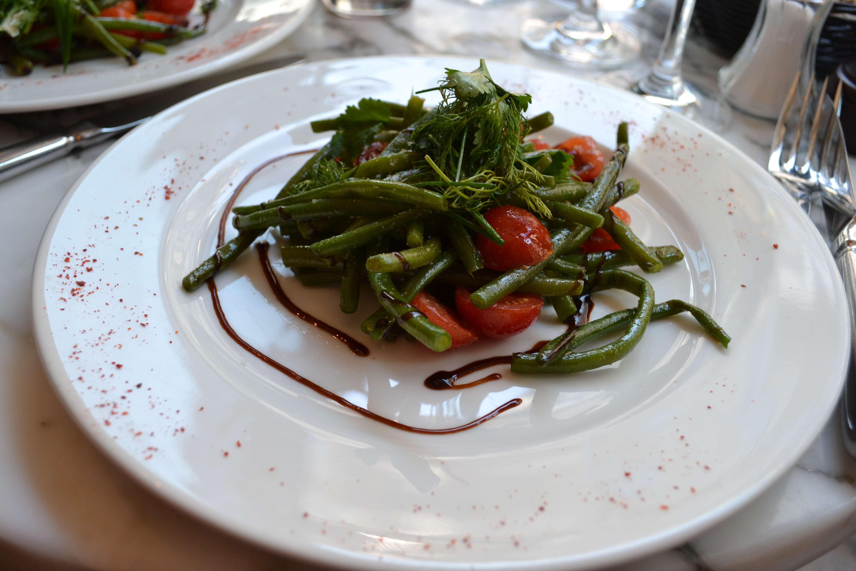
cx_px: 428
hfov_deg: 57.2
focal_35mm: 33
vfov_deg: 40.0
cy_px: 286
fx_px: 785
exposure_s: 1/100
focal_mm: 22
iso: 400
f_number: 5
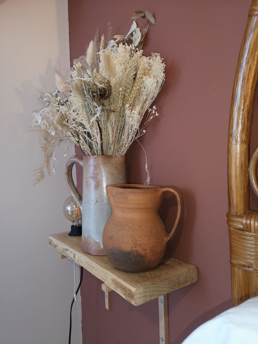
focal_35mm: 27
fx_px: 268
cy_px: 172
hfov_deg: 51.4
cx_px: 129
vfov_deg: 65.3
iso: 250
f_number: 1.8
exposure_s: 1/33.3
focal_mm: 5.58
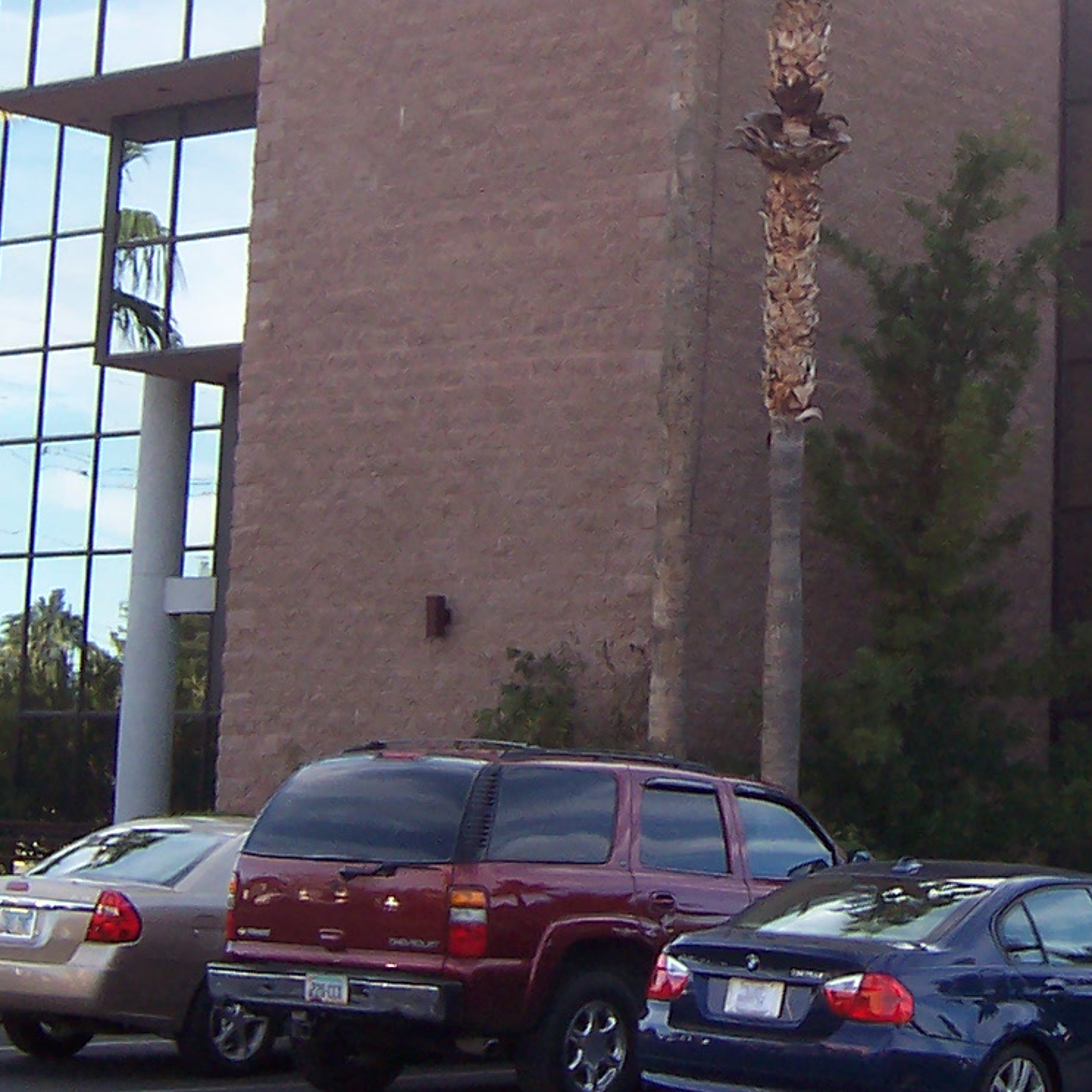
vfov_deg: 19.7
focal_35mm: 87
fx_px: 3105
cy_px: 223
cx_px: 976
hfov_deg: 19.6
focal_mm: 5.6
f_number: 3.4
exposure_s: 1/250
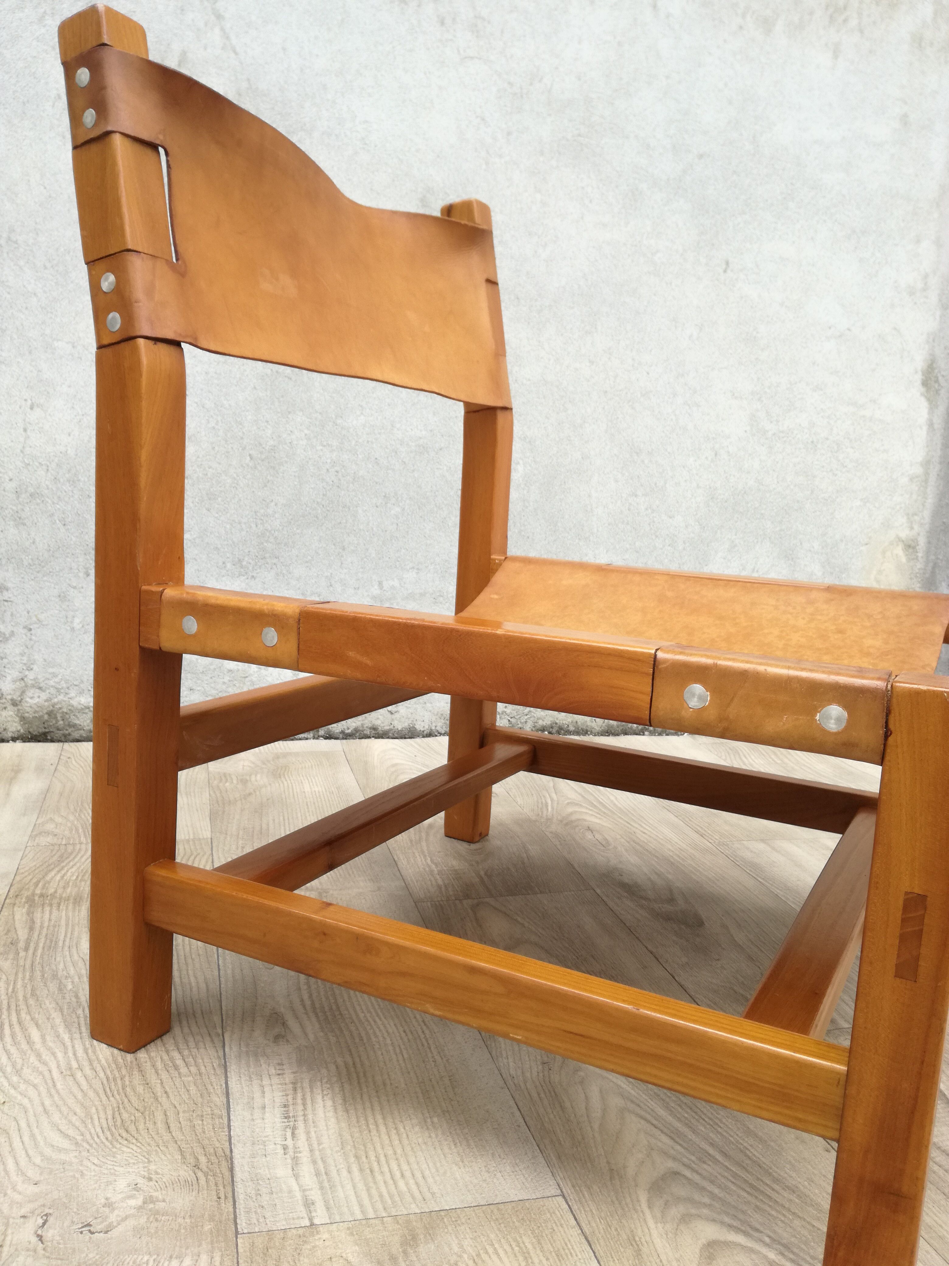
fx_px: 987
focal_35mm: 27
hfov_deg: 51.4
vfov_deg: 65.3
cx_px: 474
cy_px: 633
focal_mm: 3.79
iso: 50
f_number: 2
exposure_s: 1/207
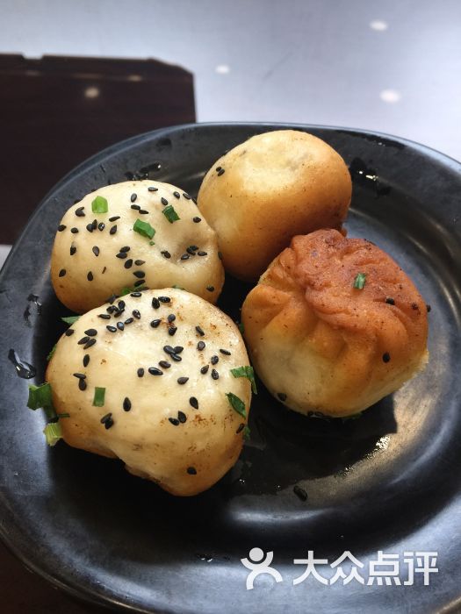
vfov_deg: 61.7
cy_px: 307
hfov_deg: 48.2
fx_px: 515
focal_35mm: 29
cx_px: 230
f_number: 2.2
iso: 50
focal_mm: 4.15
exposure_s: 1/33
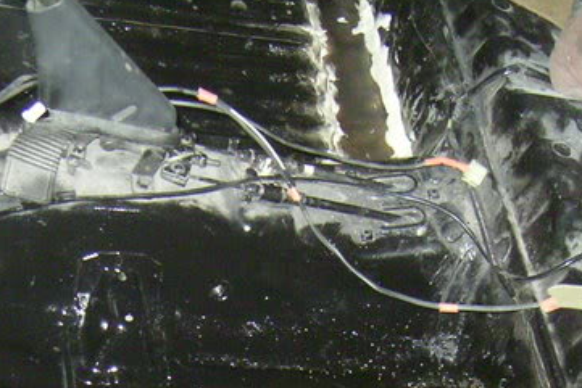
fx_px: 1342
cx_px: 152
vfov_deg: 15.8
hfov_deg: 24.2
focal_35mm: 83
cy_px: 475
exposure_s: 1/50
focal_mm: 5.6
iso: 258
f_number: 2.8
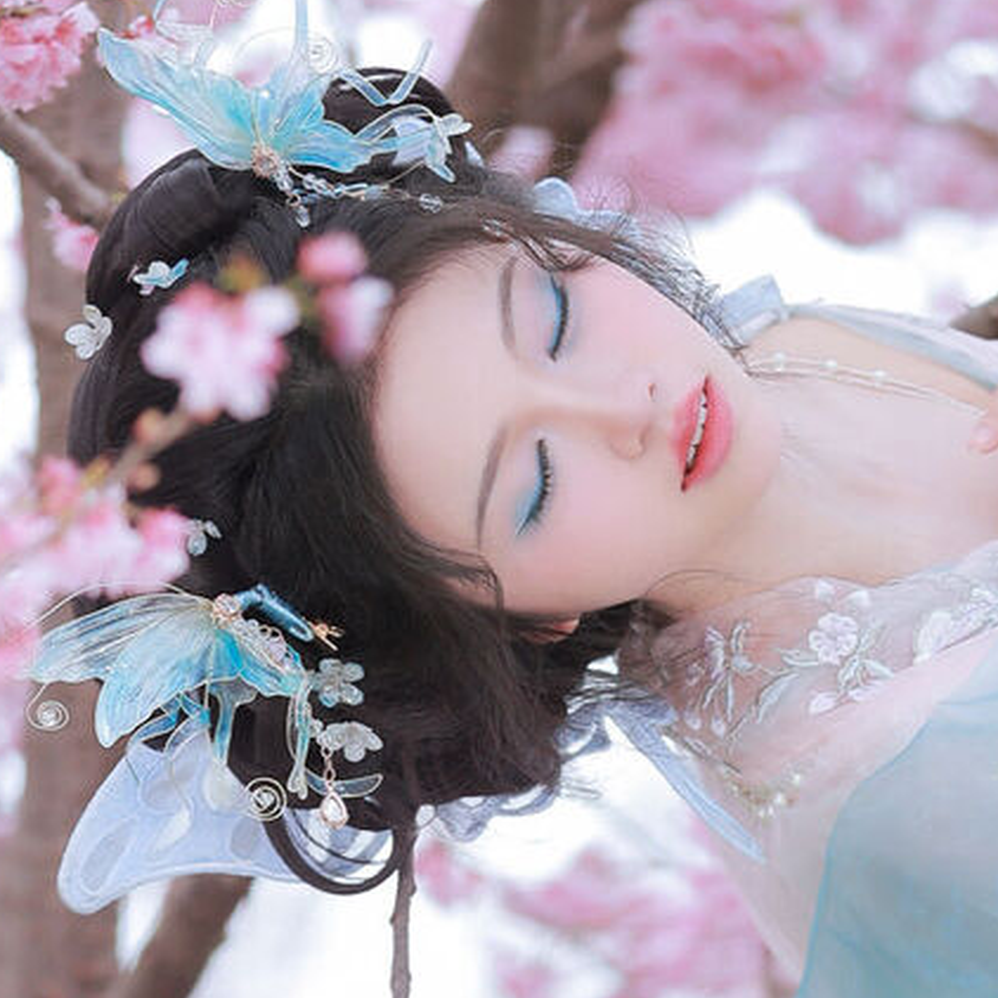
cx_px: 1076
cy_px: 921
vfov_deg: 4.5
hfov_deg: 4.5
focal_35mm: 390
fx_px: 12721
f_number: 2.8
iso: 250
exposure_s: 1/400
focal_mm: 123
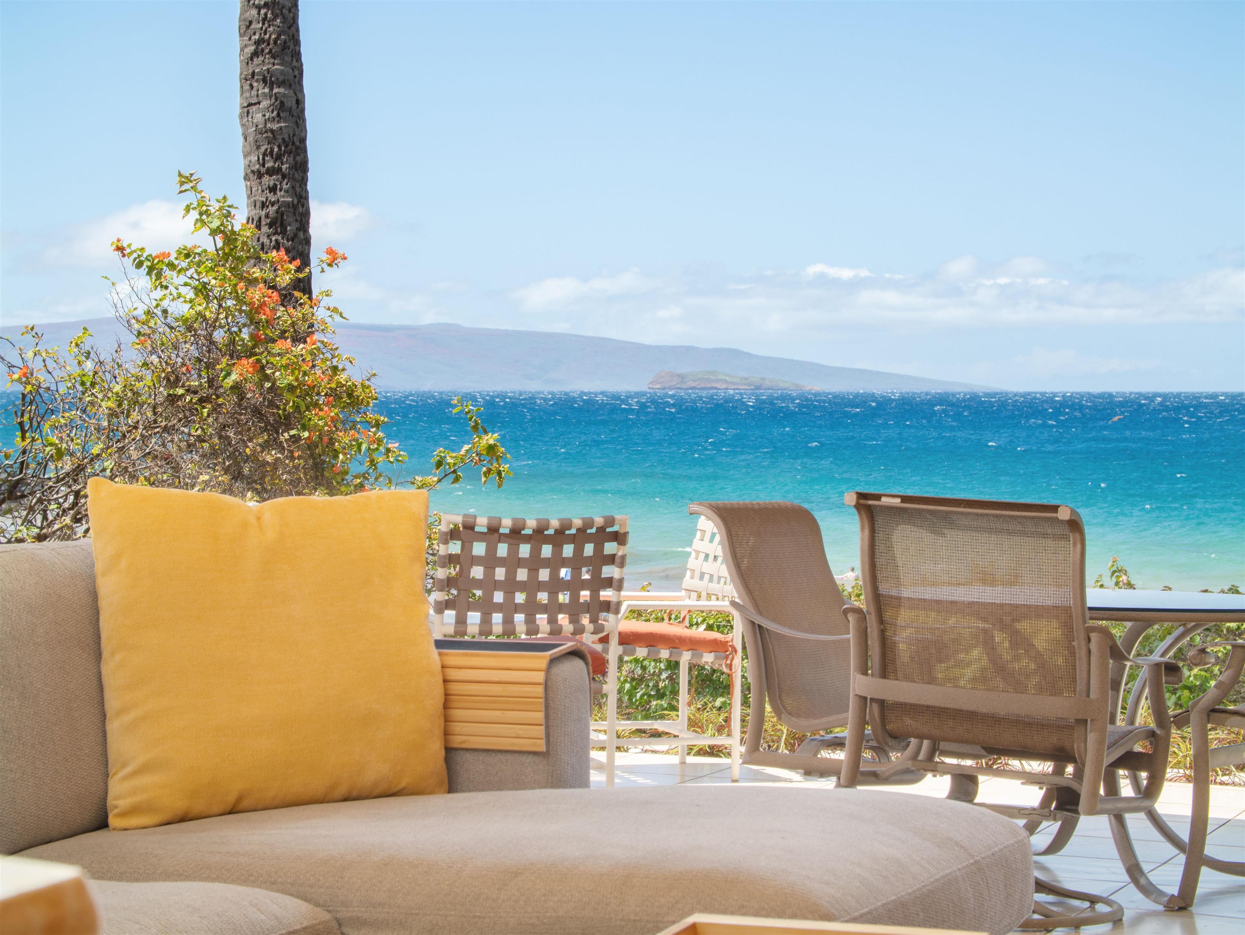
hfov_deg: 23.3
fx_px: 3022
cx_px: 622
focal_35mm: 84
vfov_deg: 17.6
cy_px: 468
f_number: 8
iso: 400
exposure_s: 1/160
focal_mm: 42
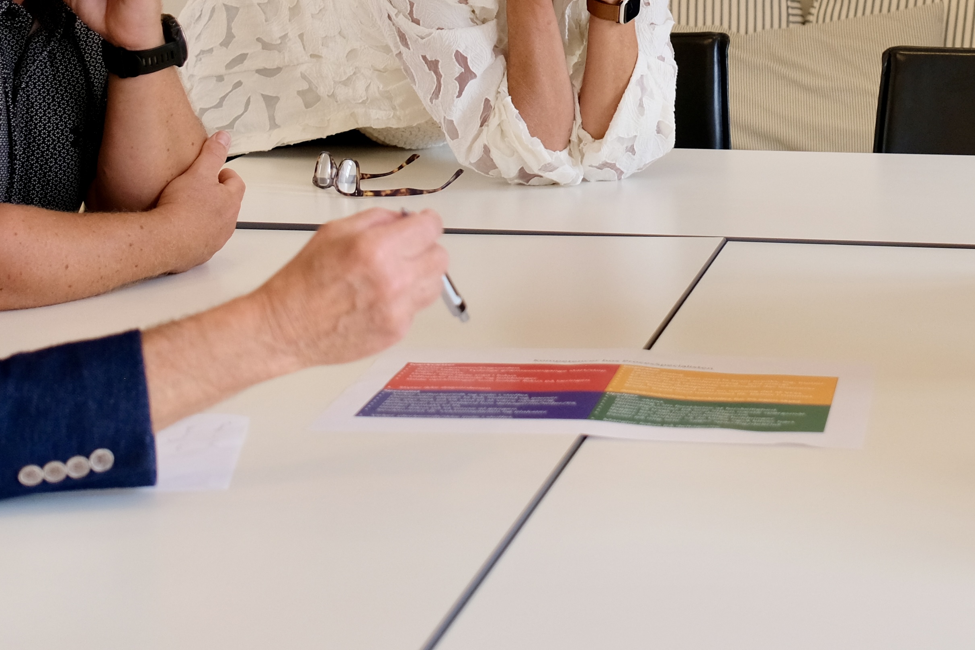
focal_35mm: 94
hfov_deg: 21.6
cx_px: 614
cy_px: -51
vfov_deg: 14.2
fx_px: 2545
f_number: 2.8
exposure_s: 1/160
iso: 800
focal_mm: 25.4
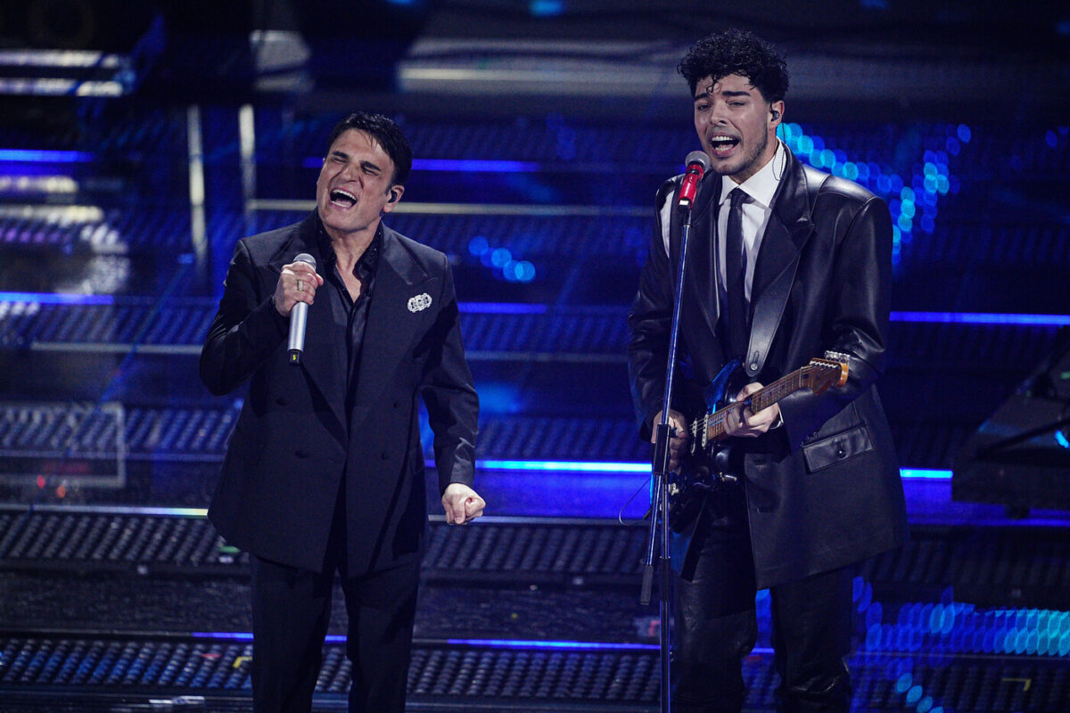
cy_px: 356
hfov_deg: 6.9
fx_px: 8916
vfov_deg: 4.6
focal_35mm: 300
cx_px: 535
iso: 2500
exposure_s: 1/640
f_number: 2.8
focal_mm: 300
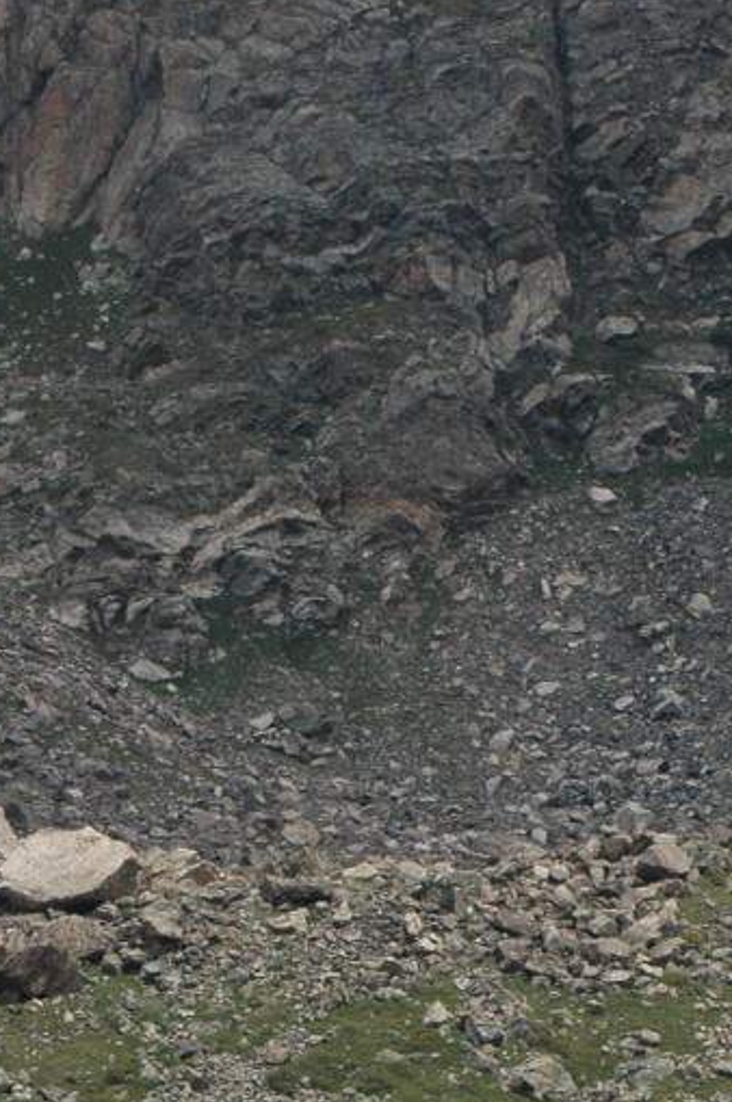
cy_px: 1366
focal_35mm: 330
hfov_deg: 4.2
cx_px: 222
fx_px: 10092
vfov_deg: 6.2
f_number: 10
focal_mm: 70
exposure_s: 1/320
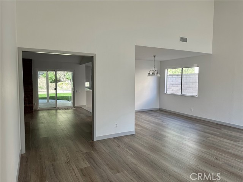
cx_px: 122
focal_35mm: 24
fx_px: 168
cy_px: 91
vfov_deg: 56.8
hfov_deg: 71.6
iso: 64
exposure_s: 1/121
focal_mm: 6.86
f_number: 1.78
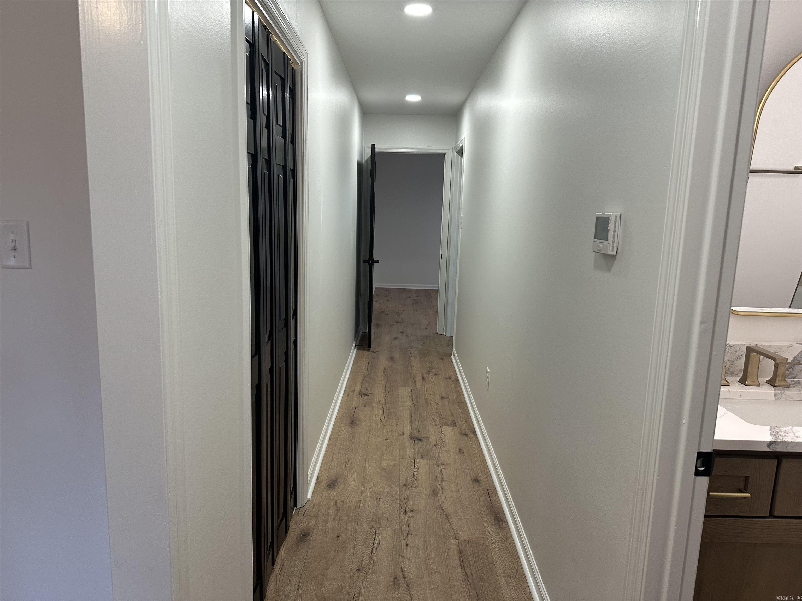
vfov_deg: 56.8
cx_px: 401
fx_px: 556
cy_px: 300
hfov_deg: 71.6
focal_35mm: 24
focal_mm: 6.86
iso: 160
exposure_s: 1/120
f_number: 1.78
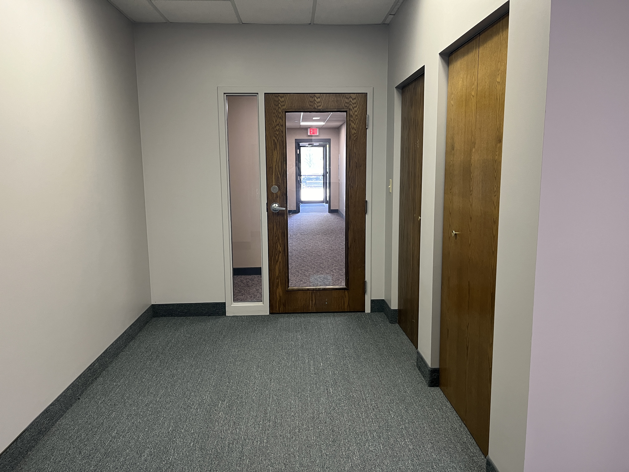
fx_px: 472
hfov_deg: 67.3
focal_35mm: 26
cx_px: 314
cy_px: 236
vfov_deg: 53.1
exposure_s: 1/60
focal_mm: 5.1
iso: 160
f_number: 1.6
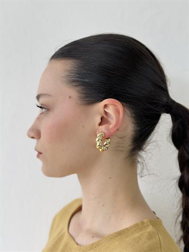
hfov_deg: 30.3
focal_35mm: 48
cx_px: 94
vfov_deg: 39.6
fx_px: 349
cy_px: 126
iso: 64
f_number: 1.78
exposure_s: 1/305
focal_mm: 6.76
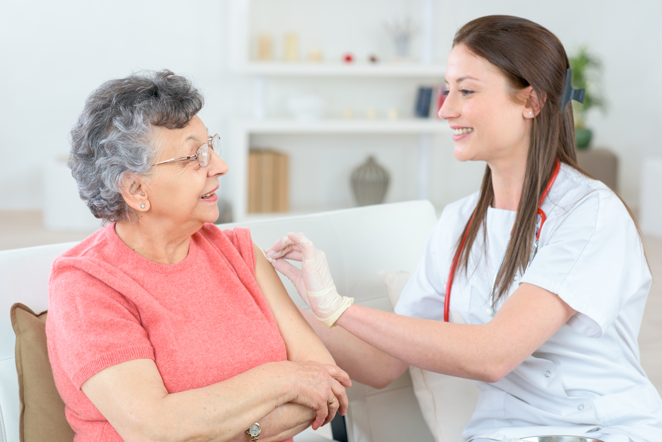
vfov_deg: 16.1
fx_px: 1564
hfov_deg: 23.9
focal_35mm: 85
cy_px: 221
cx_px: 331
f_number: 4
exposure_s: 1/125
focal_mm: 85
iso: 100
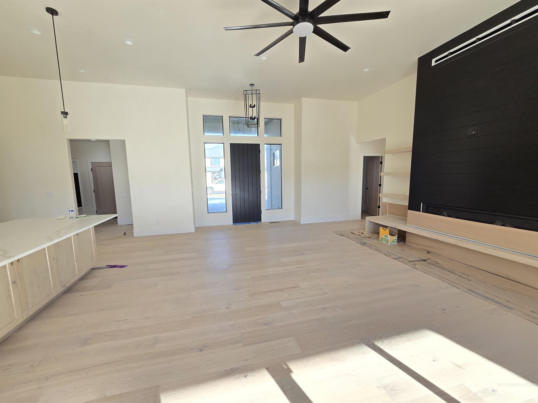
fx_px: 202
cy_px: 202
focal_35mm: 13
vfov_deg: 89.9
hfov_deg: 106.2
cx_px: 269
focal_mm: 2.2
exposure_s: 1/359
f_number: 2.2
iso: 160
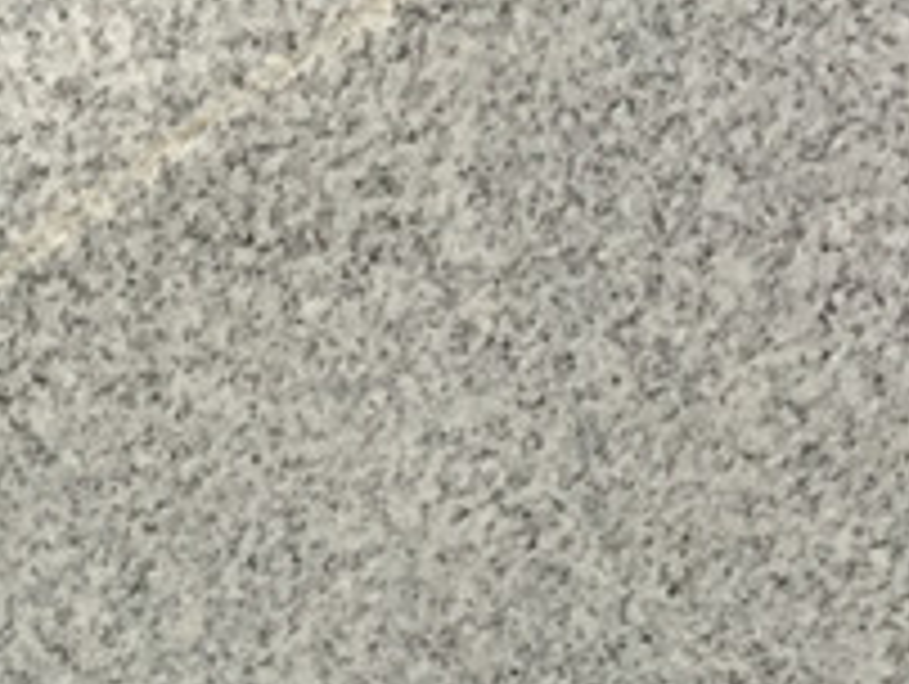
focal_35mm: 138
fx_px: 3628
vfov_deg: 10.2
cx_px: -252
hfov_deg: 13.8
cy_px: 1213
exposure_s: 1/100
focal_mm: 3.3
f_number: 2.4
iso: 32
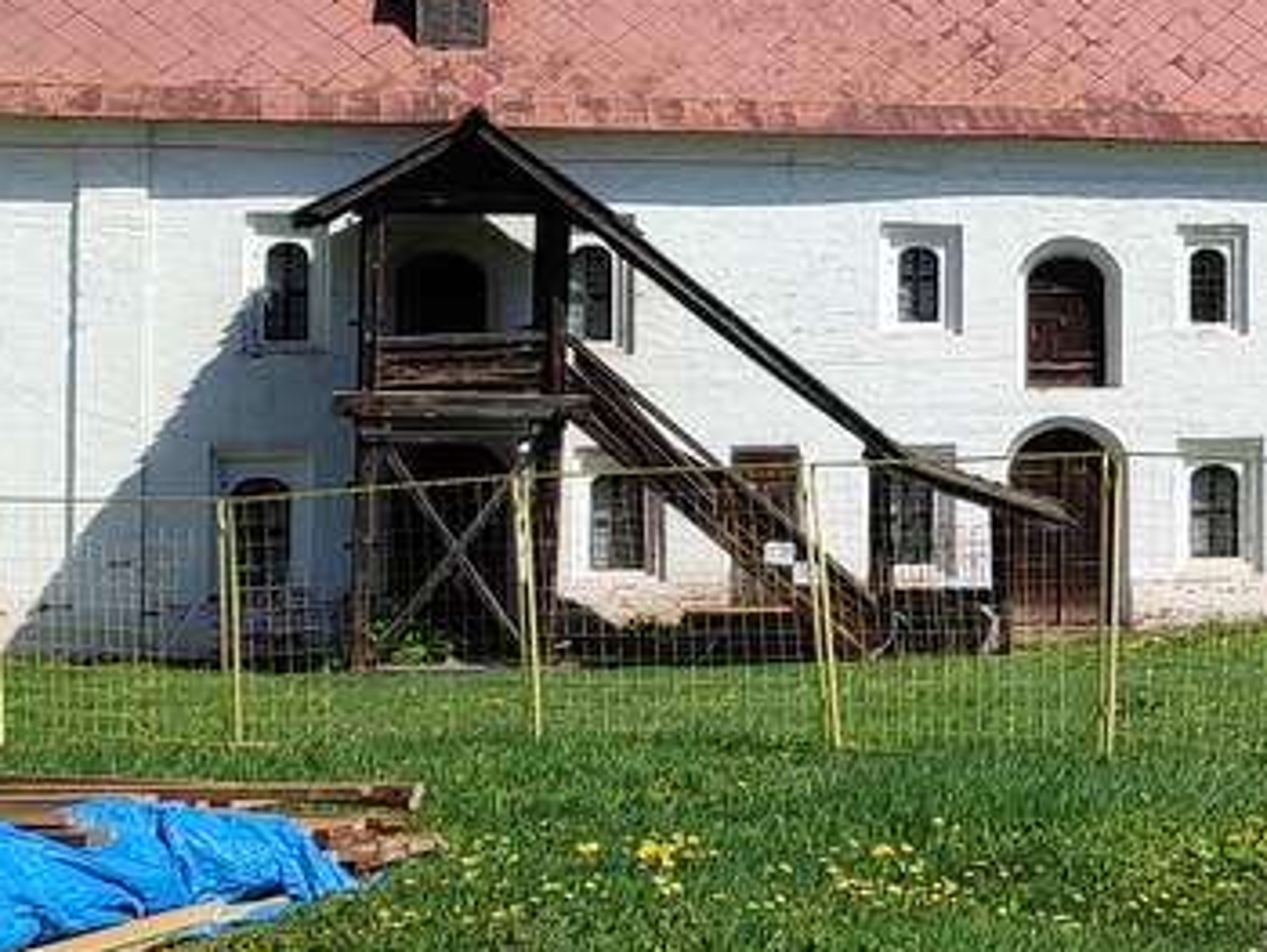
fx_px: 3736
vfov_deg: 14.5
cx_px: 1586
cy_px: 295
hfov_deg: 18.1
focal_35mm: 102
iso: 50
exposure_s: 1/914
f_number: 1.9
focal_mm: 6.04
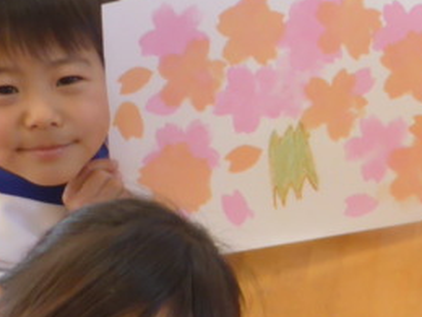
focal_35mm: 118
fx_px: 1439
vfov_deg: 12.5
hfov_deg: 15.6
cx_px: 602
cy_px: 236
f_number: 3.3
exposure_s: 1/50
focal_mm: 4.3
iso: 100
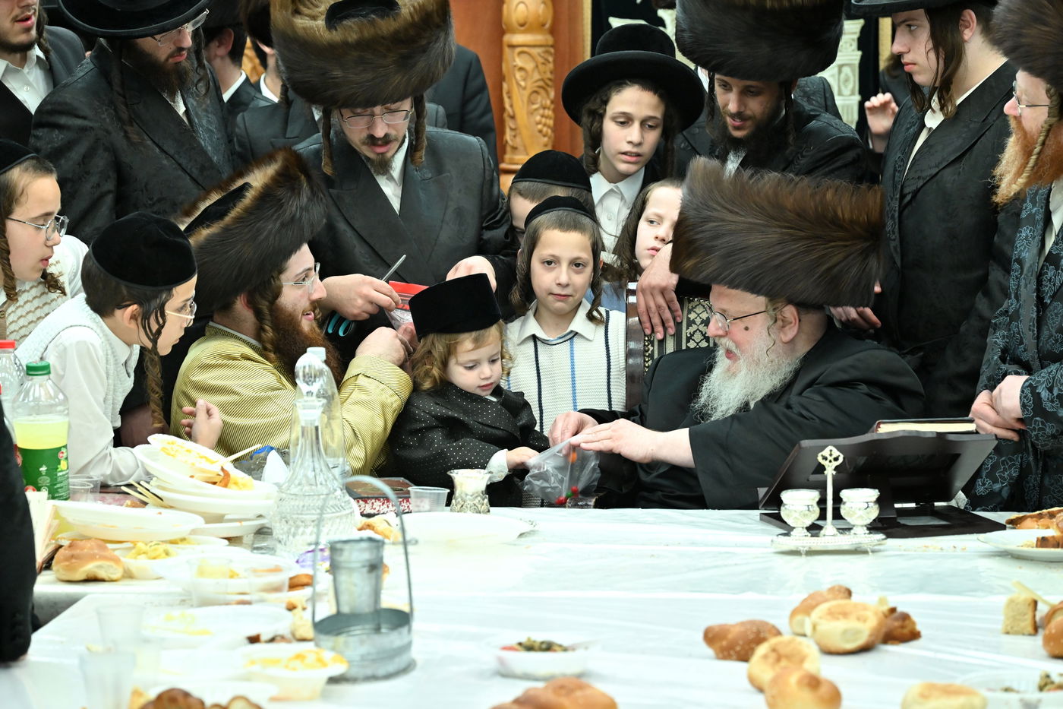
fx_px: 3543
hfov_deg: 17.1
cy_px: 354
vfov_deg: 11.4
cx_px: 532
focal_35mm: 120
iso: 2000
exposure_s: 1/250
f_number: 5.6
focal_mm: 120
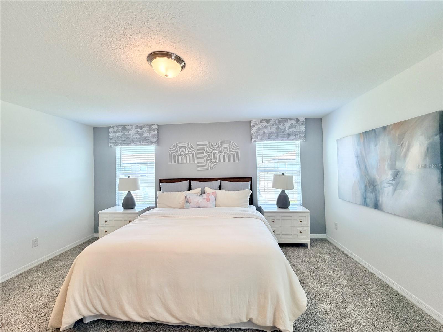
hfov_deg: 102.1
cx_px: 222
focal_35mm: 14
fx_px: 179
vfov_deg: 85.7
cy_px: 166
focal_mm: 2.22
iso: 200
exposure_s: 1/120
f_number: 2.2
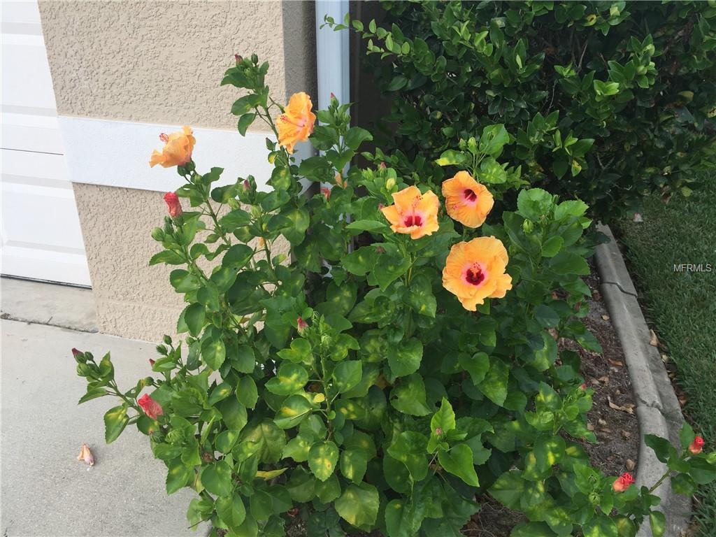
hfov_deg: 61.7
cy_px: 268
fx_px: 600
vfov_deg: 48.2
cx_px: 358
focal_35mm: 29
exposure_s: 1/347
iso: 32
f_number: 2.2
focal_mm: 4.15
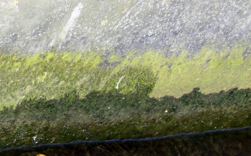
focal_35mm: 315
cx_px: 100
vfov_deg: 4.1
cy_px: 217
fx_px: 2154
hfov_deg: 6.7
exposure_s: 1/80
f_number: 8
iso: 125
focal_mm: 105
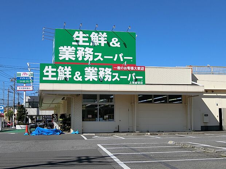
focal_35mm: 53
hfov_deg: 36.2
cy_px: 84
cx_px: 113
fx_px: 346
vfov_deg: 27.5
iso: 80
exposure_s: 1/1000
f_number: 4.5
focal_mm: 11.4
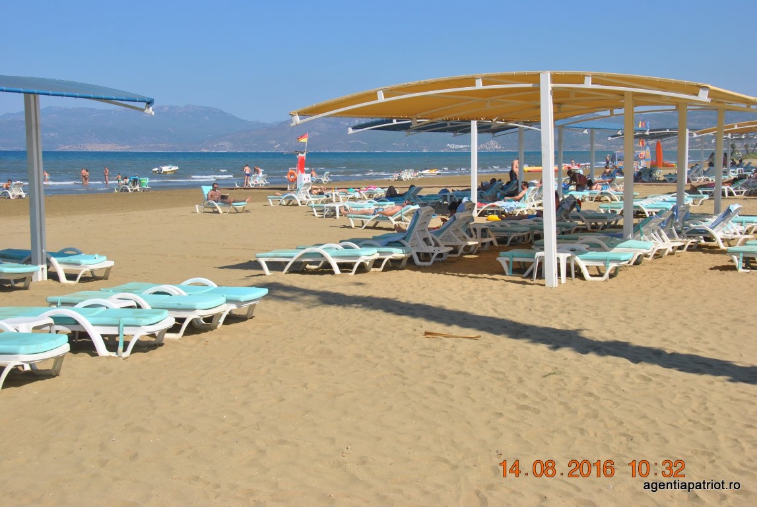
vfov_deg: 26.6
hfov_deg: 38.8
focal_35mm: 51
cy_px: 254
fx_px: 1074
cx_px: 378
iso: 100
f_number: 9
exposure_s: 1/320
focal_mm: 34
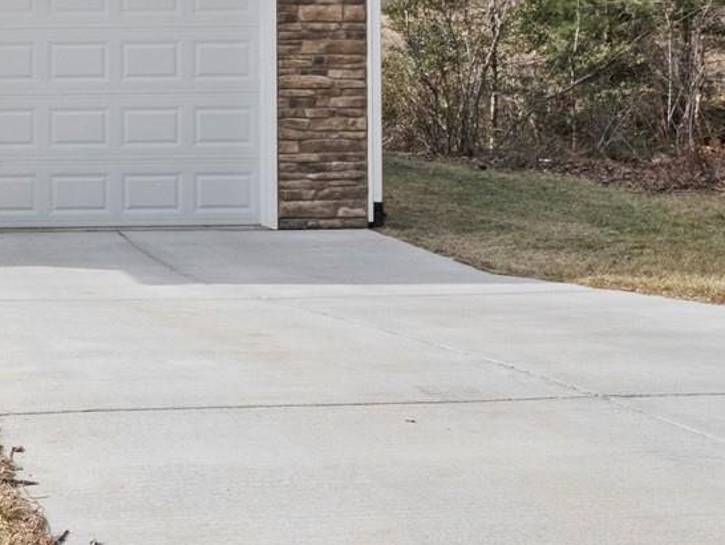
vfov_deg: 23.8
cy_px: 62
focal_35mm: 60
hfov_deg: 27.8
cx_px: -167
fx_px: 1257
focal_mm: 8
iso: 400
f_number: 5.6
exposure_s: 1/400
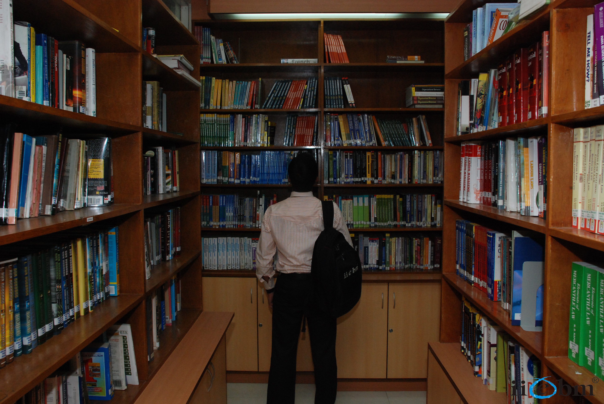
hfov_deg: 61.9
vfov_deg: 43.7
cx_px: 302
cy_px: 202
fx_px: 504
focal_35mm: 30
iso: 800
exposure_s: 1/60
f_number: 7.1
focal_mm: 20
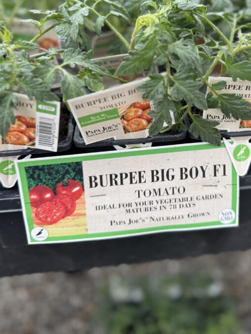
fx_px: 348
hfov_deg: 39.3
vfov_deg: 49.7
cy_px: 93
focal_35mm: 36
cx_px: 162
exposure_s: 1/358
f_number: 1.78
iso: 80
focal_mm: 6.76
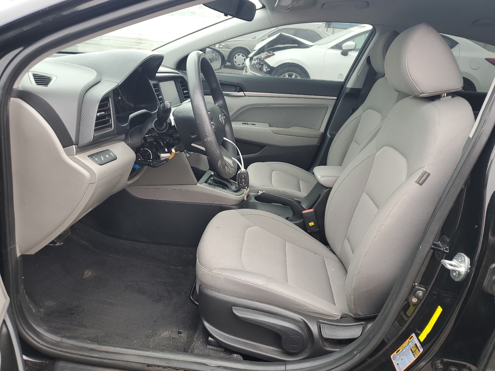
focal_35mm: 26
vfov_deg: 53.1
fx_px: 372
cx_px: 248
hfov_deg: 67.3
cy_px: 186
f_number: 1.5
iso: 50
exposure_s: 1/179
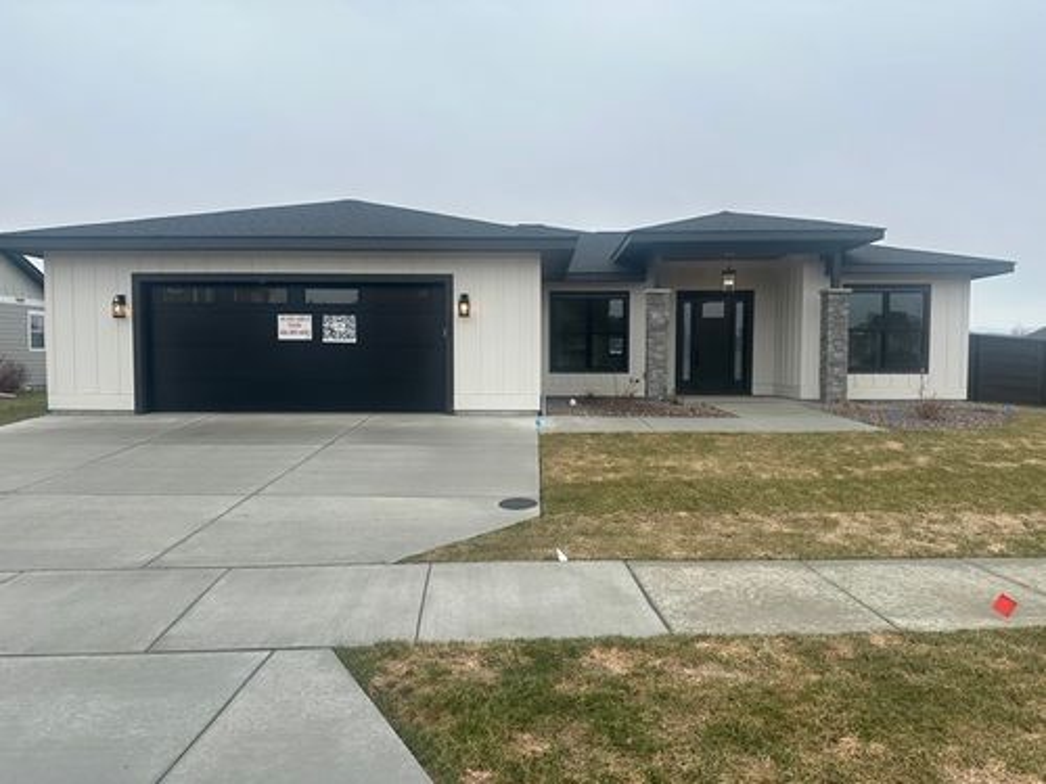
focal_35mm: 24
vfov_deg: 56.8
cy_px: 392
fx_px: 725
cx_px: 523
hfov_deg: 71.6
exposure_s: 1/1517
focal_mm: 6.86
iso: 80
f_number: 1.78
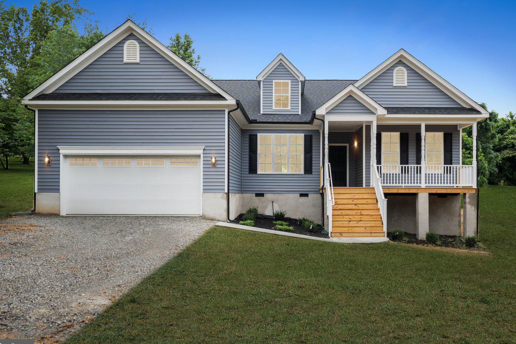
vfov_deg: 38.8
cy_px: 159
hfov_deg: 55.8
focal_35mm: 34
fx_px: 487
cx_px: 271
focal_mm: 29
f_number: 8
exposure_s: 1/100
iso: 100
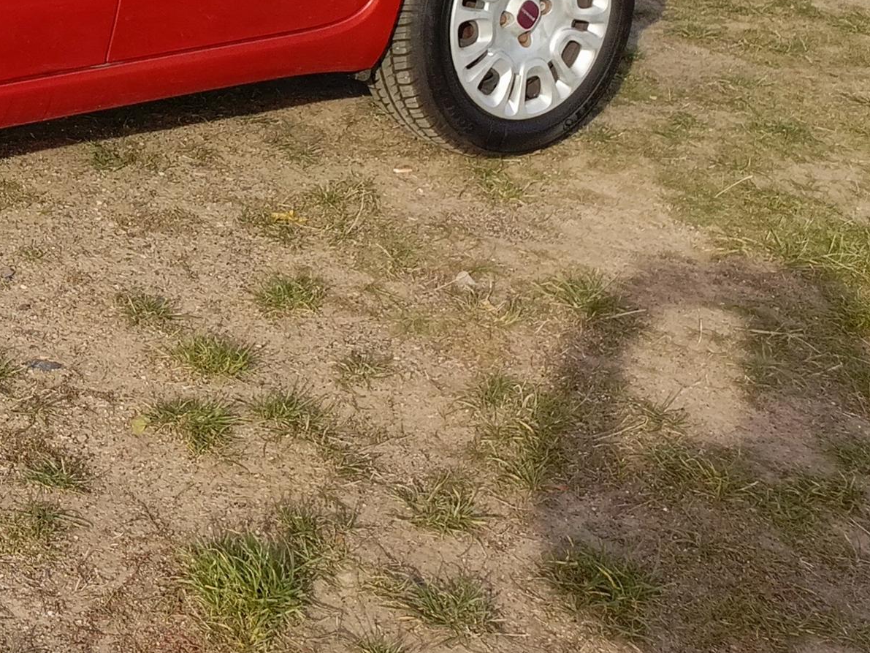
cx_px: -308
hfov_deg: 20.5
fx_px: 2161
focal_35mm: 86
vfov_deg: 16.1
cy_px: -230
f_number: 1.69
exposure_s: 1/658
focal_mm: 4.76
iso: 114
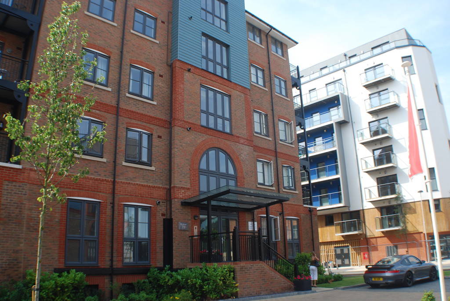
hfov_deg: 49.5
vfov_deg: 34.3
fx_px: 488
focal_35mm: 39
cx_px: 225
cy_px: 150
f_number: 5.6
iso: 100
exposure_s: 1/125
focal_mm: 26
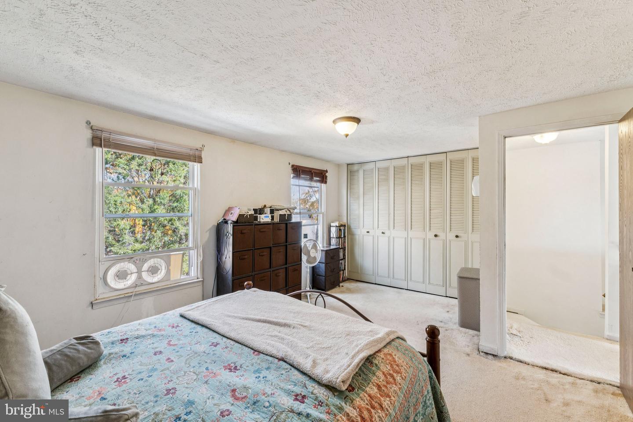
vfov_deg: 77.3
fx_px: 264
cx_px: 316
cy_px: 211
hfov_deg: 100.4
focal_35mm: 15
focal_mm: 10
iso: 250
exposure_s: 1/6
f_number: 9
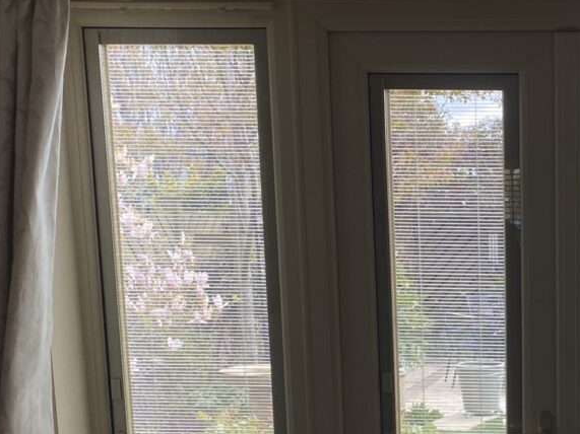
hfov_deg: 26.0
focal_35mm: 70
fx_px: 1173
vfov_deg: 20.2
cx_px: 607
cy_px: 451
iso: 32
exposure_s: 1/231
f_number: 1.8
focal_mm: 4.25
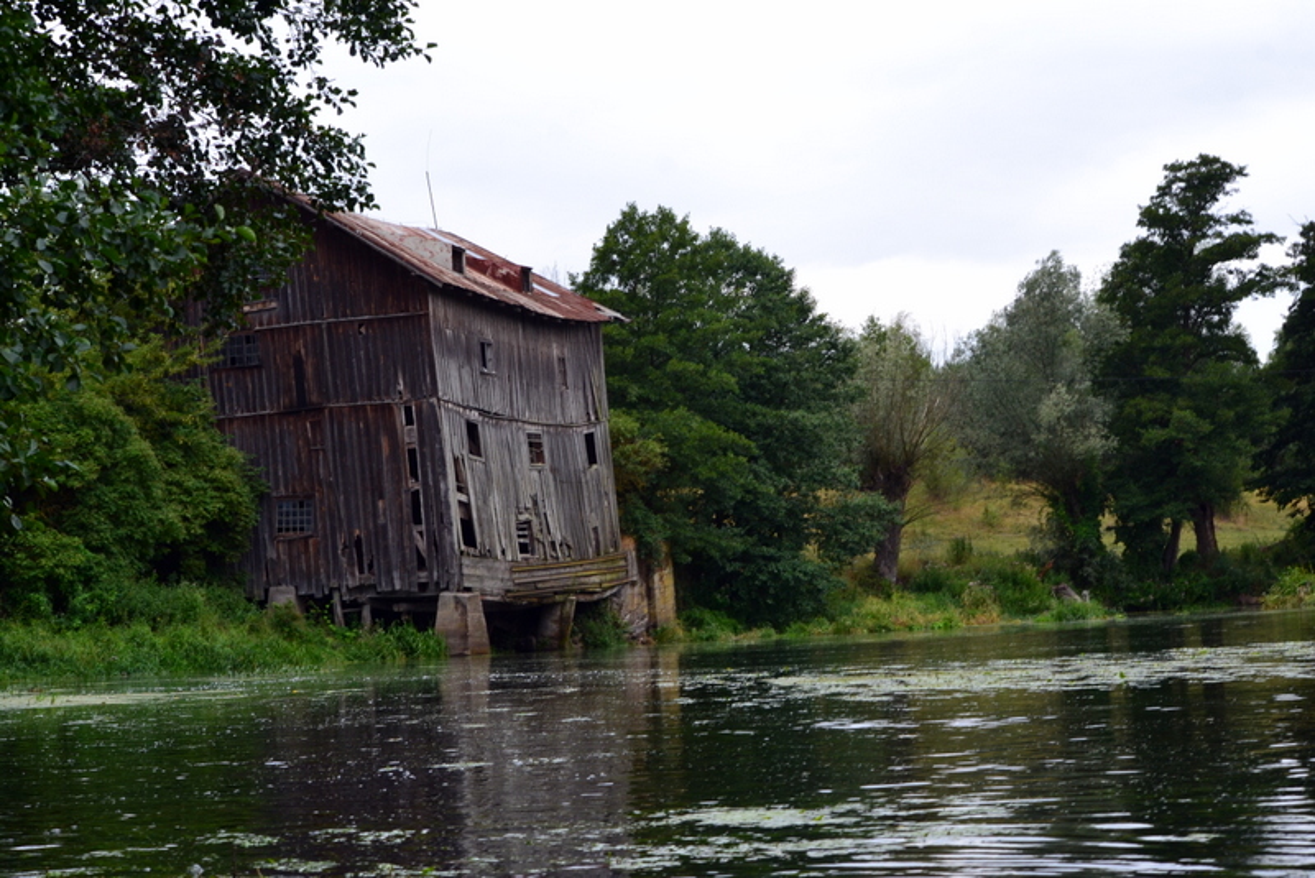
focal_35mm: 82
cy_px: 439
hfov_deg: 24.6
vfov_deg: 16.6
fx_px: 3014
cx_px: 658
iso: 400
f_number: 9
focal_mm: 55
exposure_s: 1/160
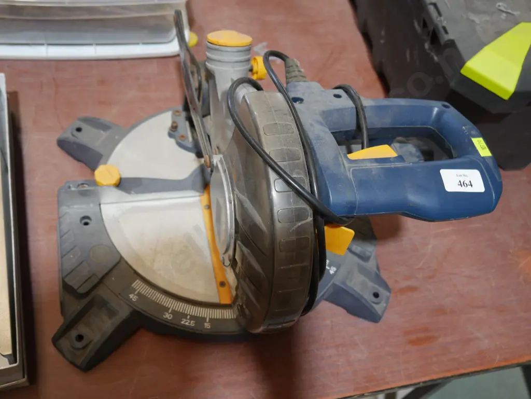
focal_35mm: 36
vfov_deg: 39.7
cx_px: 266
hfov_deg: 51.3
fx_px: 552
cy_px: 200
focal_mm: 18
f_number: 4
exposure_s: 1/60
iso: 320
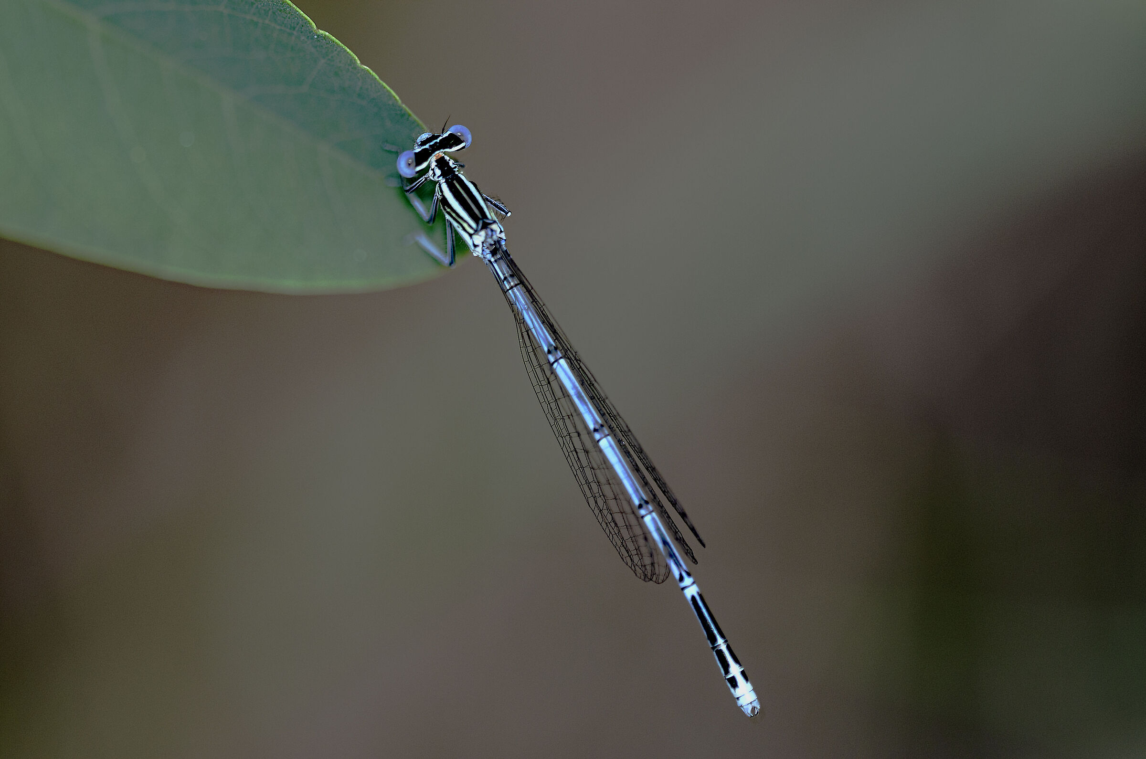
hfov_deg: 9.2
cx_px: 573
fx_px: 7148
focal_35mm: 225
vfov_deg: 6.1
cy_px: 380
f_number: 4.5
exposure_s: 1/250
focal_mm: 150
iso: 250
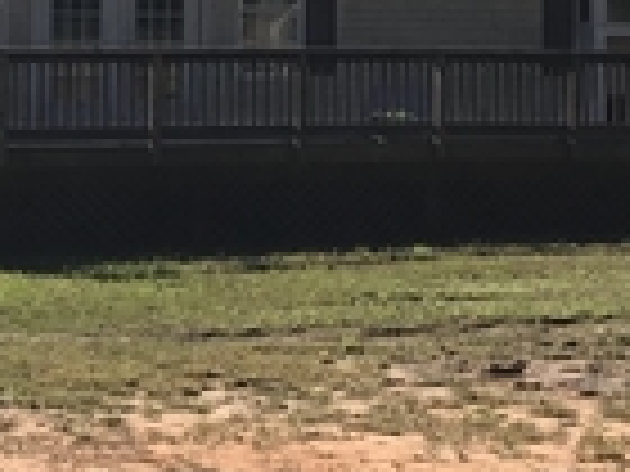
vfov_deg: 11.5
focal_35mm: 126
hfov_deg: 15.6
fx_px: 2293
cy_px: -88
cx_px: 376
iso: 20
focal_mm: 3.99
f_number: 1.8
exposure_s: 1/2519
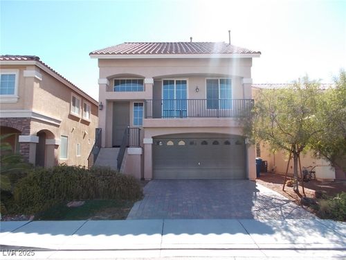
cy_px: 130
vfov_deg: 53.1
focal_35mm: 26
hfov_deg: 67.3
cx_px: 173
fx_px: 260
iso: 80
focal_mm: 4.6
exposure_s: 1/250
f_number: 3.2
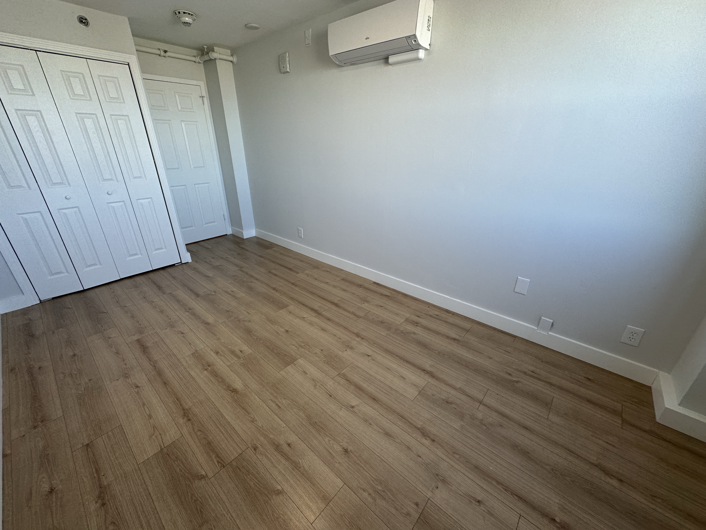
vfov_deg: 85.7
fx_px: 286
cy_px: 265
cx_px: 353
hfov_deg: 102.1
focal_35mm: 14
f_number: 2.2
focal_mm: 2.22
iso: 100
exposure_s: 1/120
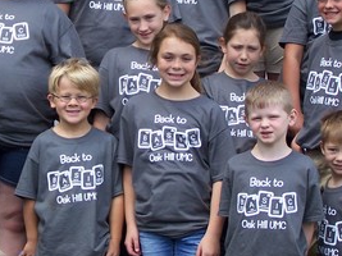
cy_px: 76
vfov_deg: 9.3
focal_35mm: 159
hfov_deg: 12.4
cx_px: 88
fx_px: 1570
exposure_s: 1/200
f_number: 3.1
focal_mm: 9.8
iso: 64
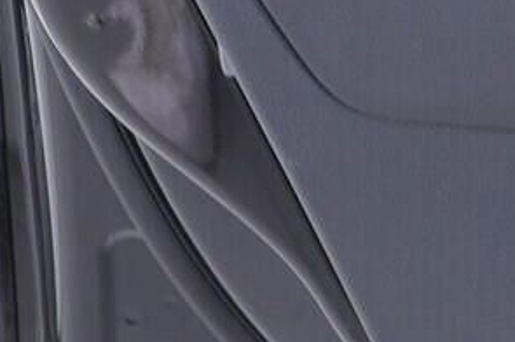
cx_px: 1009
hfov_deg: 10.7
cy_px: -117
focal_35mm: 176
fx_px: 2515
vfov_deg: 7.7
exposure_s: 1/40
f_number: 2.8
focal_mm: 24
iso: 200
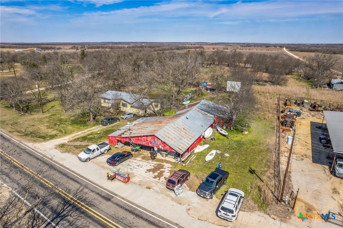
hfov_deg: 78.6
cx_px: 172
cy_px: 114
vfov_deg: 57.2
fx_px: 210
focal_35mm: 22
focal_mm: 8.4
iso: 100
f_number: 2.8
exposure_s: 1/3200
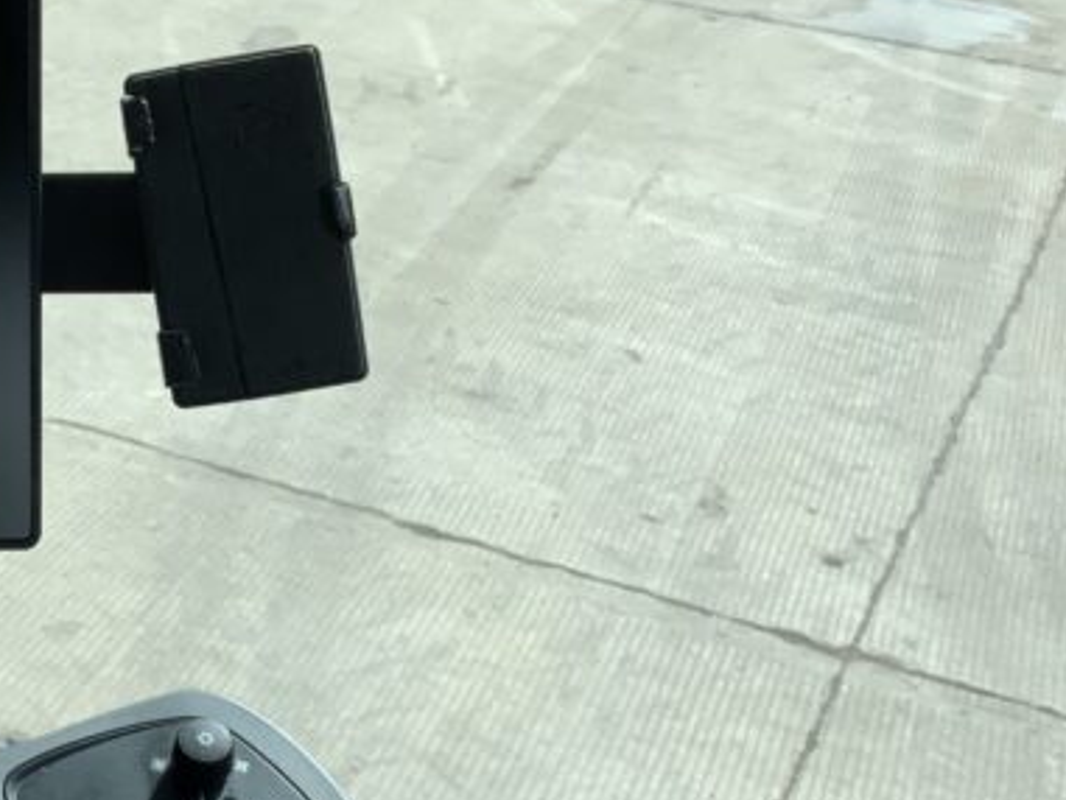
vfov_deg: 18.9
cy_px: 462
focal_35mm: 78
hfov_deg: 23.9
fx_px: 2403
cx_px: 0
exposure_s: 1/1055
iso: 16
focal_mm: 3
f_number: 1.8
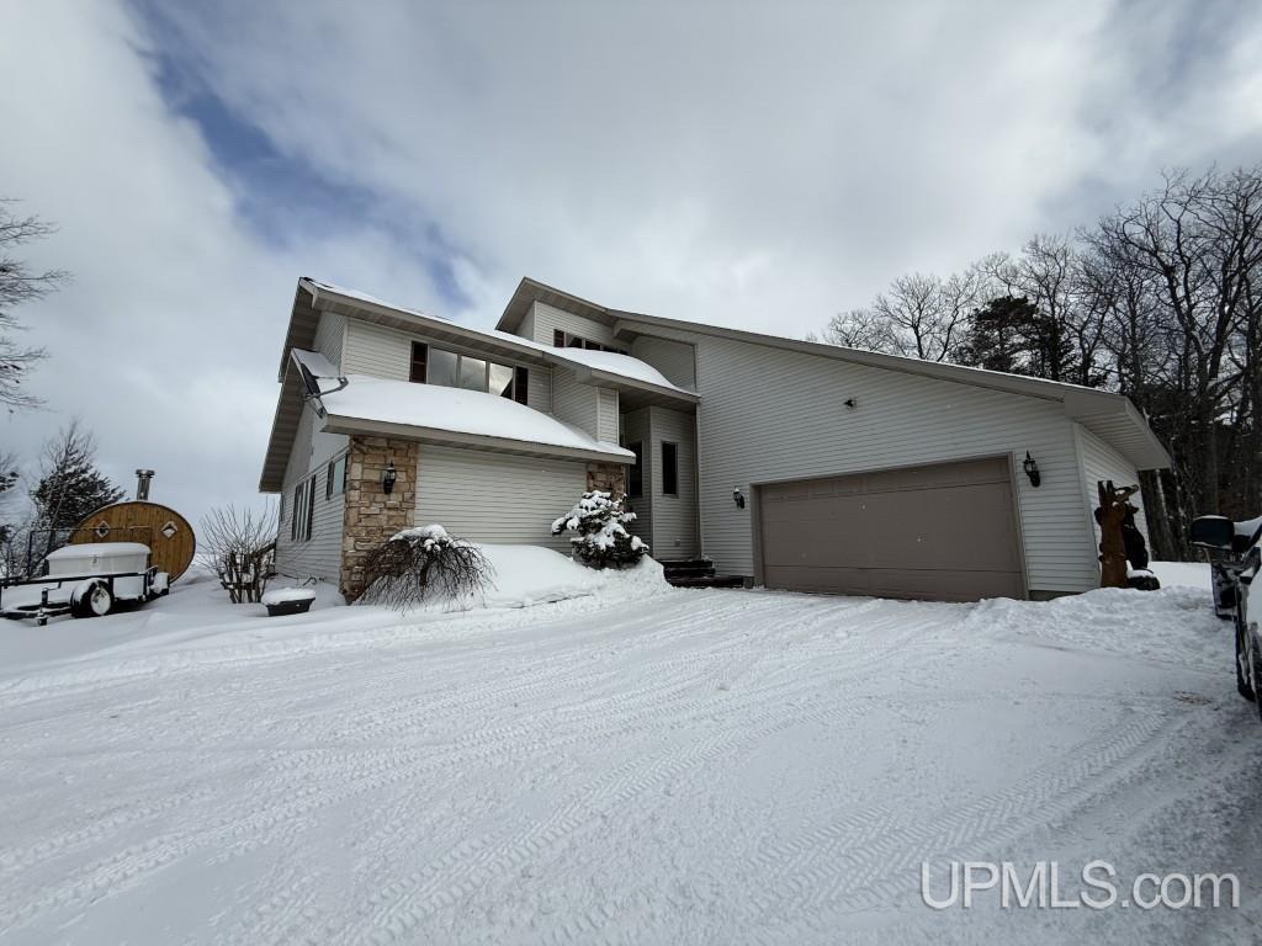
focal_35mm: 14
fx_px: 510
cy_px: 473
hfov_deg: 102.1
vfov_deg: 85.7
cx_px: 631
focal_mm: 2.22
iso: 50
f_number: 2.2
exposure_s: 1/2976
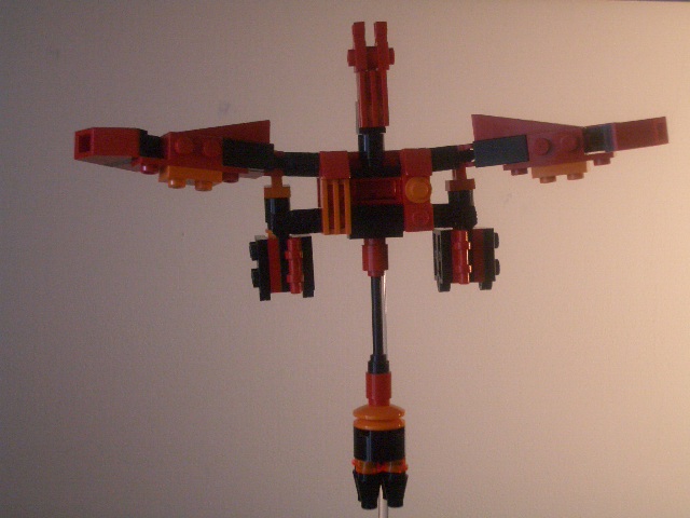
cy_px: 259
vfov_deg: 23.7
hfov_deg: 31.2
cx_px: 345
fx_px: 1236
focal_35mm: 62
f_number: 3.5
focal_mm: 10.2
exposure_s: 1/80
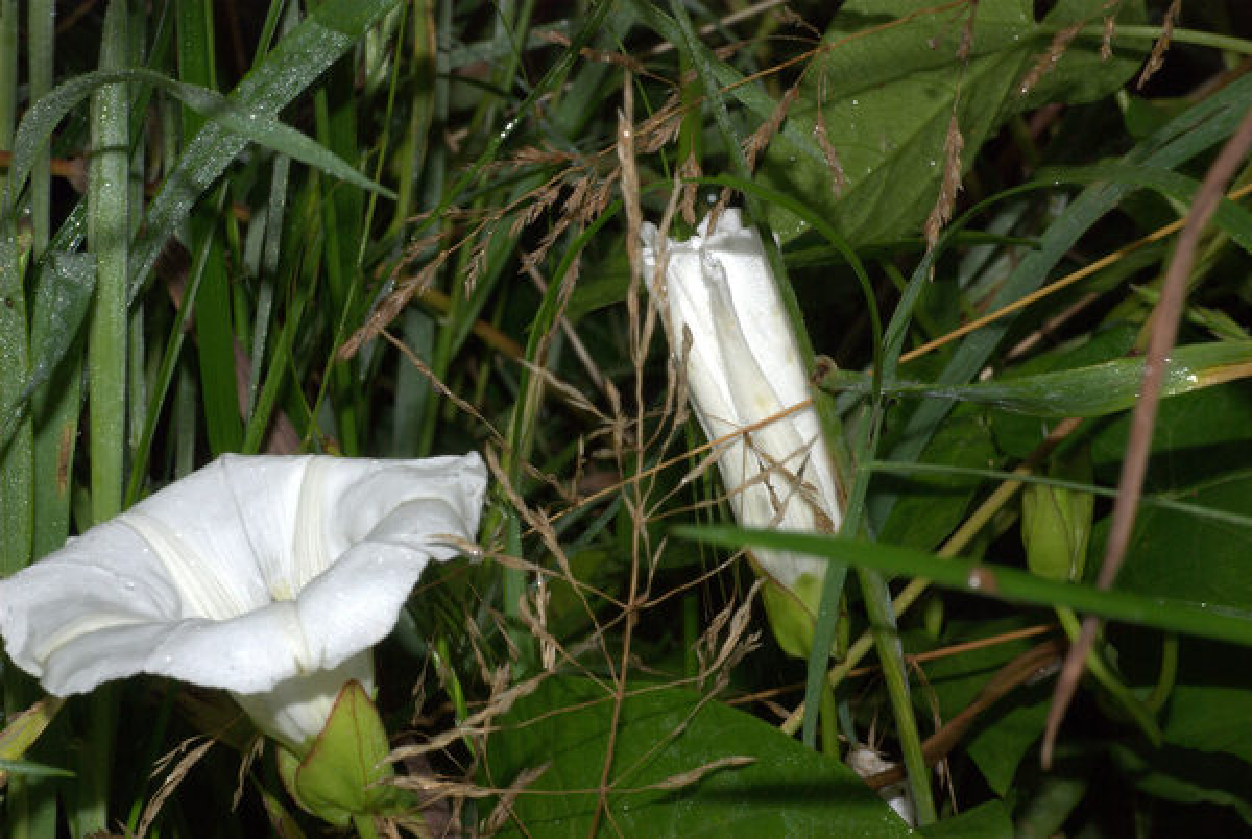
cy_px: 420
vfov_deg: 10.2
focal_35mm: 135
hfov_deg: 15.2
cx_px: 626
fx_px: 4702
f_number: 36
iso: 100
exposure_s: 1/60
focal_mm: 90
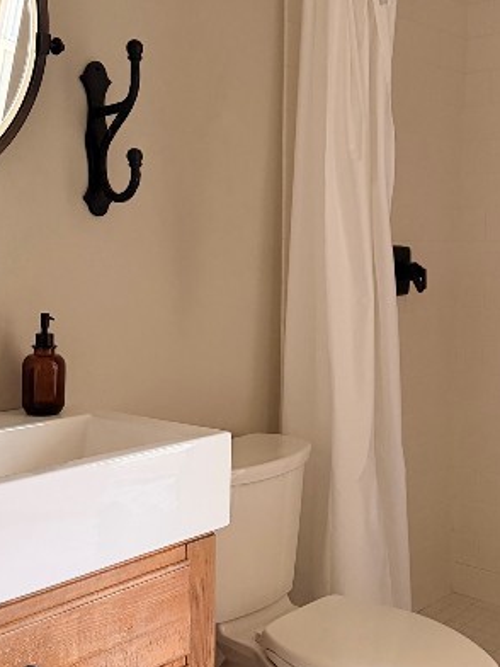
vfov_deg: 40.4
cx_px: 264
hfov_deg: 30.9
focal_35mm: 47
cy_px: 322
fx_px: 905
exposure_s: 1/60
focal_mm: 6.76
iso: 800
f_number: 1.78
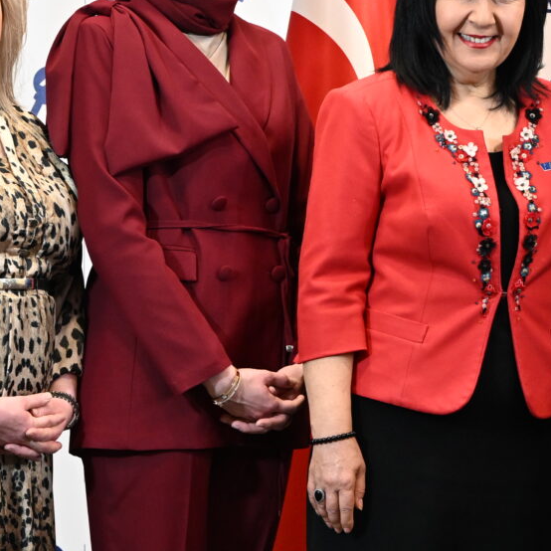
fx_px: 4952
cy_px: 398
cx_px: 985
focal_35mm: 275
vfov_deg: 6.4
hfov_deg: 6.2
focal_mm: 70
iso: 1250
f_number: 4
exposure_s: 1/125
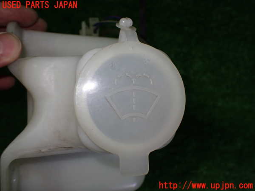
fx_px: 221
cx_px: 128
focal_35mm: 30
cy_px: 96
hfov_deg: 60.0
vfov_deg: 46.8
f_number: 2.3
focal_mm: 5.4
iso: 200
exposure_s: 1/125
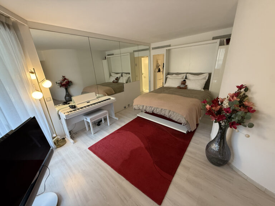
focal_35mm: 14
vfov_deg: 85.7
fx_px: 111
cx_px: 138
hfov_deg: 102.1
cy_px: 103
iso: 320
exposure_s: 1/50
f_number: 2.2
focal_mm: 2.22
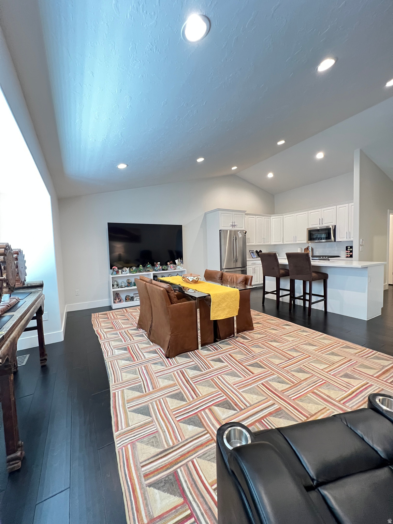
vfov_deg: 106.2
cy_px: 262
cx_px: 196
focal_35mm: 13
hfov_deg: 89.9
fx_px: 197
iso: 400
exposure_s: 1/60
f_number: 1.8
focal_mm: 1.57
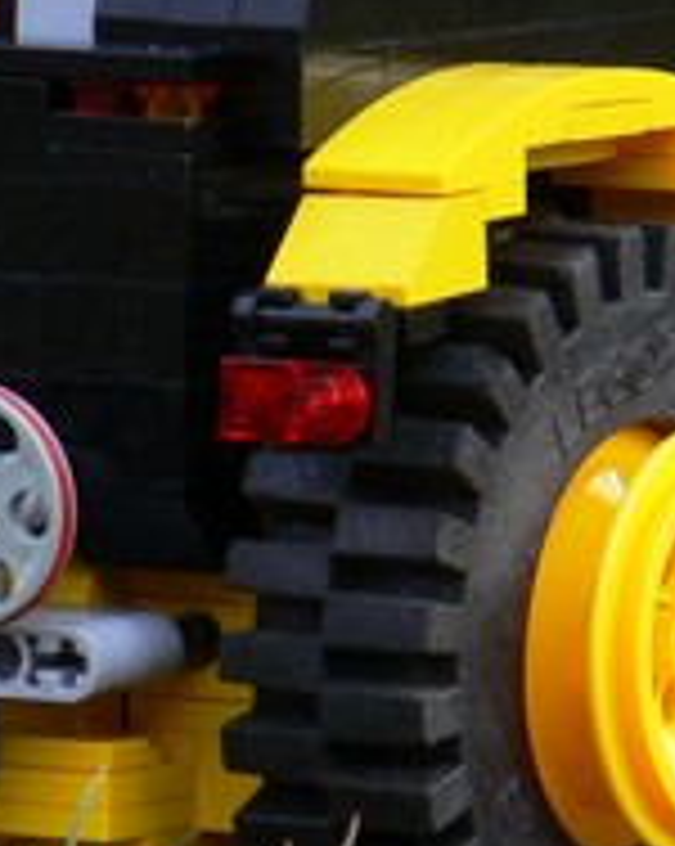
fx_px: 19335
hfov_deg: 2.0
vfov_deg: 2.5
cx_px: 207
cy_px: 279
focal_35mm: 773
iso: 100
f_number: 5.6
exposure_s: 1/125
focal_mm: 48.3
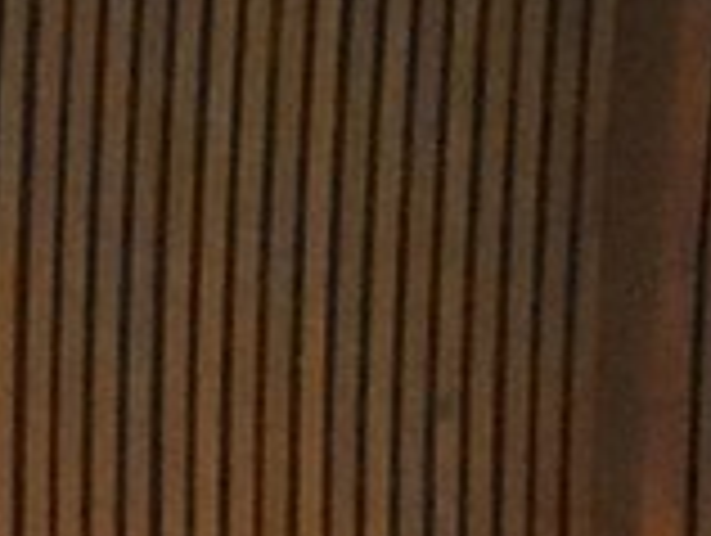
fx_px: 9997
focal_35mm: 486
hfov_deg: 4.1
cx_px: 446
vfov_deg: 3.0
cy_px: 1257
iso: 3200
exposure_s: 1/100
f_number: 3.9
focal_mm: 13.3
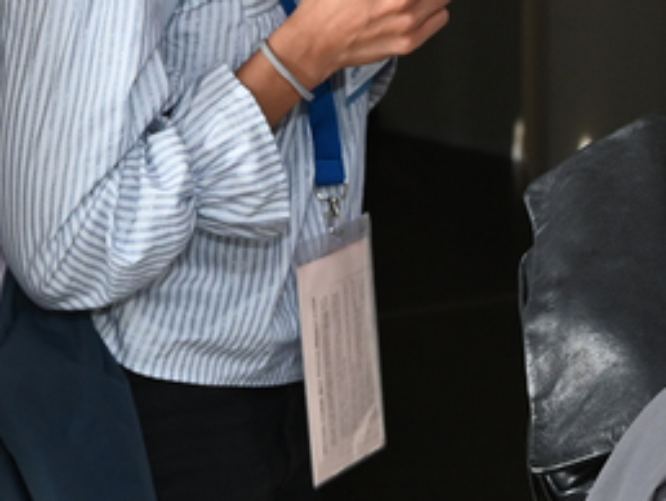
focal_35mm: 185
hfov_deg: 10.6
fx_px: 3563
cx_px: 591
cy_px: -267
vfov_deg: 7.9
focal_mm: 46
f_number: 6.3
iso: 1600
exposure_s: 1/125
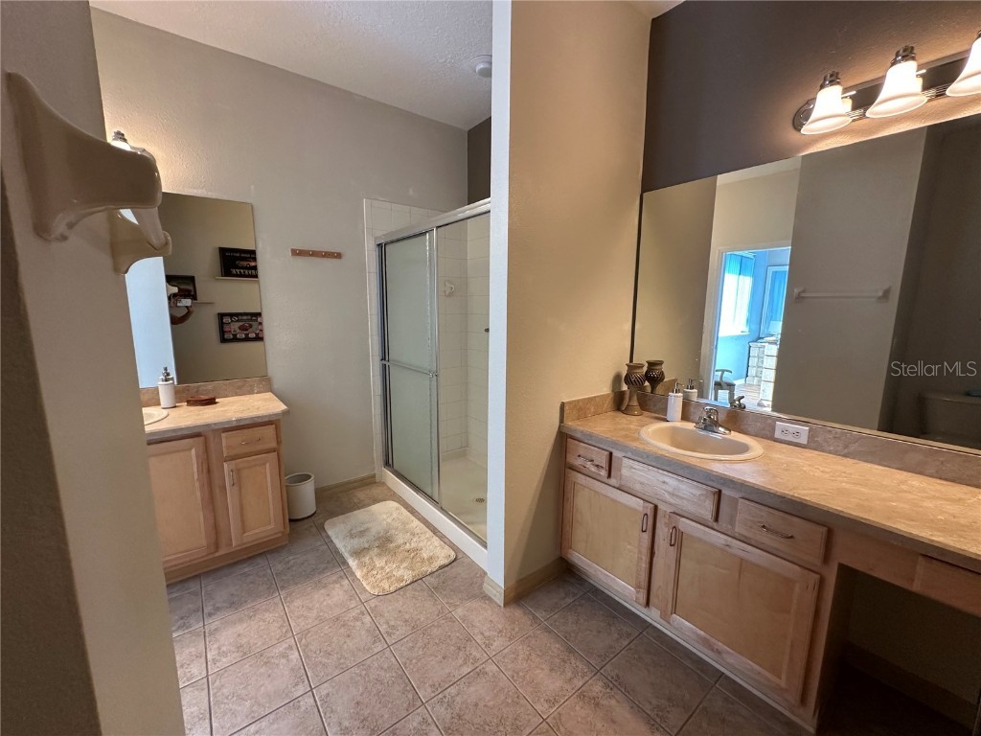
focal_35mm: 14
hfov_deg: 102.1
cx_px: 490
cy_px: 368
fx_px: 397
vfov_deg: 85.7
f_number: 2.2
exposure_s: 1/60
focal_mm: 2.22
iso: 200
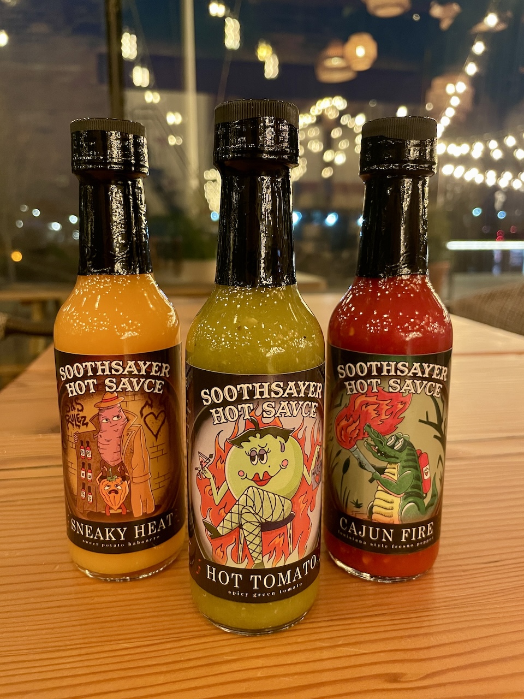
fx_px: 525
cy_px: 350
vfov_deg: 67.3
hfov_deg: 53.1
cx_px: 262
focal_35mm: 26
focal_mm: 4.2
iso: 500
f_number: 1.6
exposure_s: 1/30
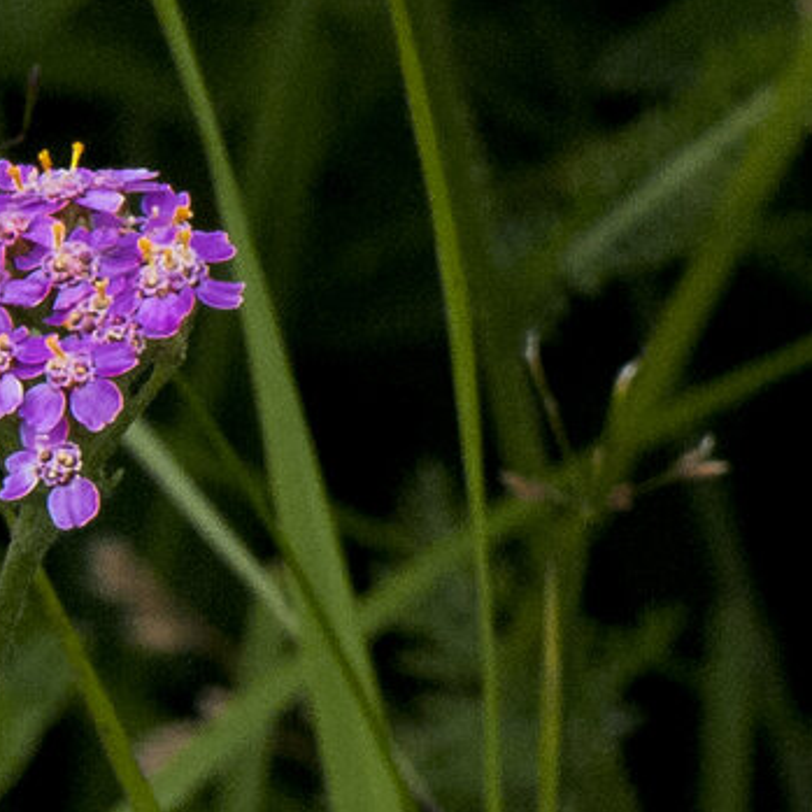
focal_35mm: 873
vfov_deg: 2.0
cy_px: 235
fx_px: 23162
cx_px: -779
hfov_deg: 2.0
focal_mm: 105
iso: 400
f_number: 13
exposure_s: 1/160
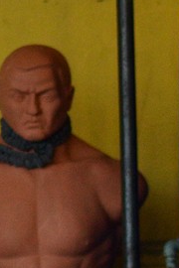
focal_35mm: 769
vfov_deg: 2.7
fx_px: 5734
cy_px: 244
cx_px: 317
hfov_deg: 1.8
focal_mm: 135
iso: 3200
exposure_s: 1/250
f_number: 4.2
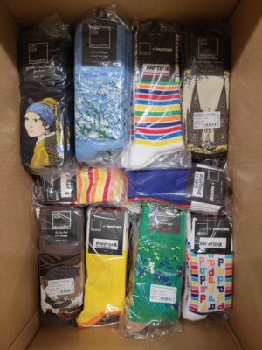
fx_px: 262
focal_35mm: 26
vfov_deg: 67.3
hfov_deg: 53.1
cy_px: 175
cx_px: 131
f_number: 1.8
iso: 200
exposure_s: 1/100
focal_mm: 5.4
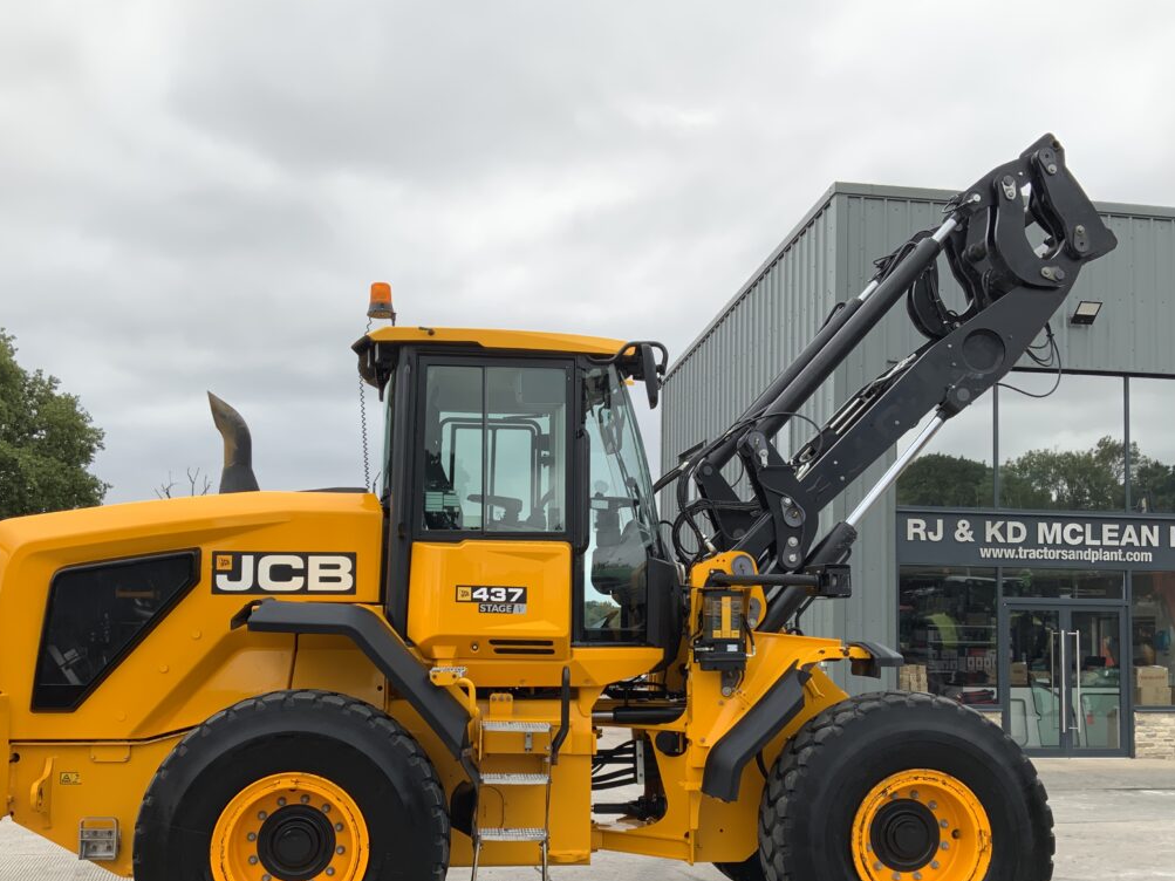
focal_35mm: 37
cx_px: 600
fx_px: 1256
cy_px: 561
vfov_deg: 38.4
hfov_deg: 50.1
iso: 16
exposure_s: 1/171
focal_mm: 3
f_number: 1.8
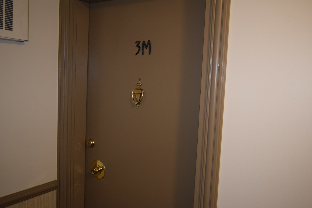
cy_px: 104
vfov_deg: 40.0
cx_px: 156
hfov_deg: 57.2
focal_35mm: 33
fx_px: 286
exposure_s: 1/30
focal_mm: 22
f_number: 3.8
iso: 900
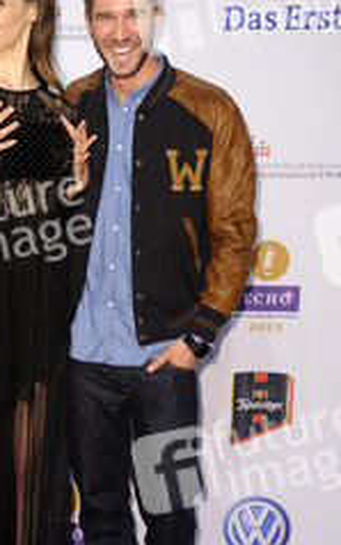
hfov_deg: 15.8
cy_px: 346
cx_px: 41
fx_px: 1218
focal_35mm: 82
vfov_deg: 25.1
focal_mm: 48
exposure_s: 1/160
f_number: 5.6
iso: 800
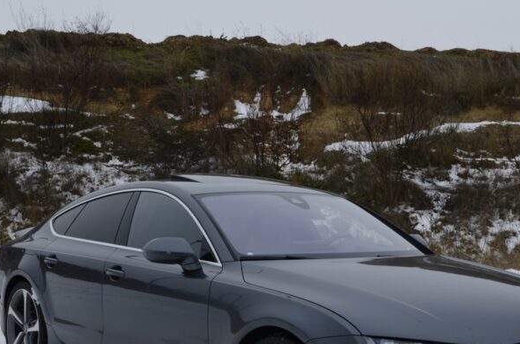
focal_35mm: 57
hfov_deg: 35.0
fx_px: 822
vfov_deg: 23.4
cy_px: 262
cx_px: 303
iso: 200
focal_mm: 22
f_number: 10
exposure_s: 1/60
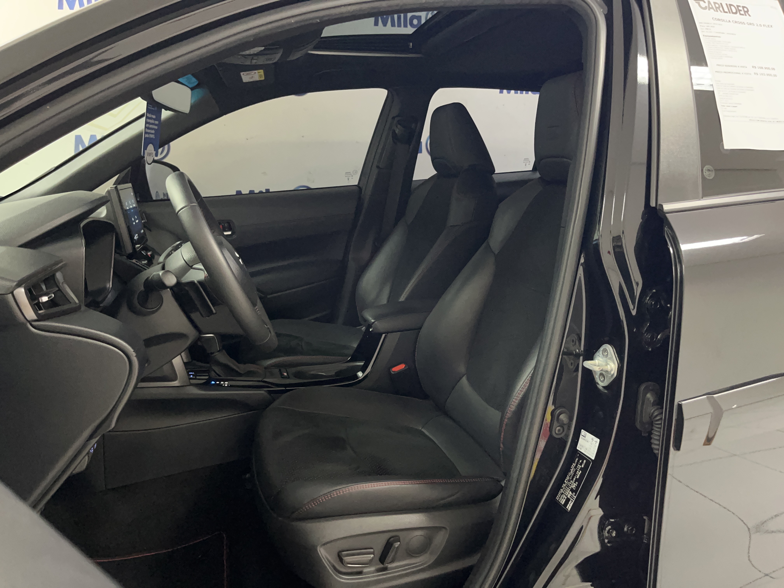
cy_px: 294
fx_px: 589
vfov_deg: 53.1
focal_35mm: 26
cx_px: 392
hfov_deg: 67.3
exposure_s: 1/30
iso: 640
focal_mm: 5.1
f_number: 1.6
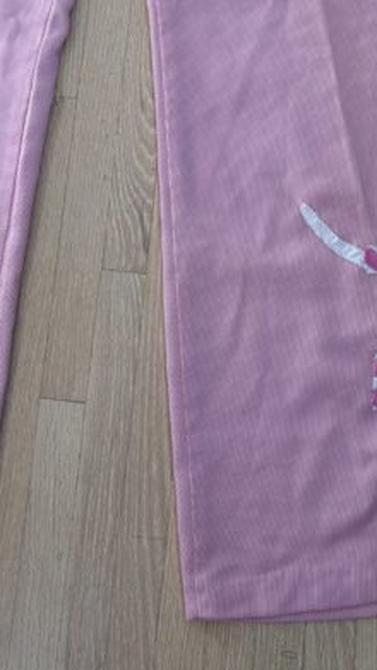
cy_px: 51
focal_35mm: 58
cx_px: 185
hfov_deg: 20.7
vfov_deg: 33.8
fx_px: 1031
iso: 125
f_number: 1.6
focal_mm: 5.96
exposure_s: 1/161
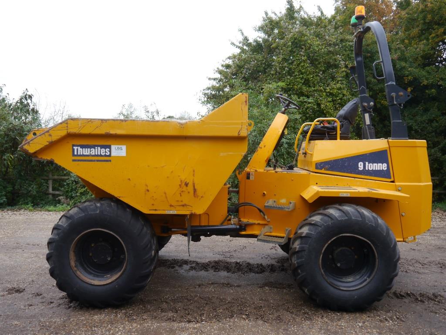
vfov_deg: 44.2
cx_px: 223
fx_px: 412
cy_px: 168
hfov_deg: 56.8
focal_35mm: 32
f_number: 4.5
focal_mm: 16
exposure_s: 1/160
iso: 160
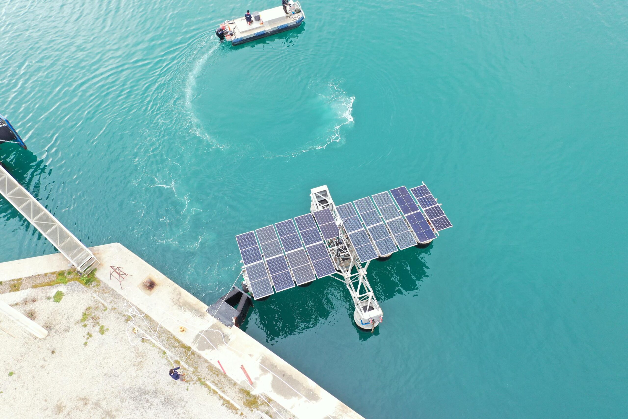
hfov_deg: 65.5
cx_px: 314
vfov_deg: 46.4
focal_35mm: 28
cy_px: 210
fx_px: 488
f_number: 4
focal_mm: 10.26
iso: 100
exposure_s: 1/120
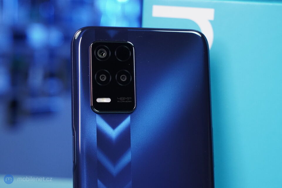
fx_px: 548
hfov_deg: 28.9
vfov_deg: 19.4
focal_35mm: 70
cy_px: 94
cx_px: 141
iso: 4000
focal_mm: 70
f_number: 7.1
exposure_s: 1/160
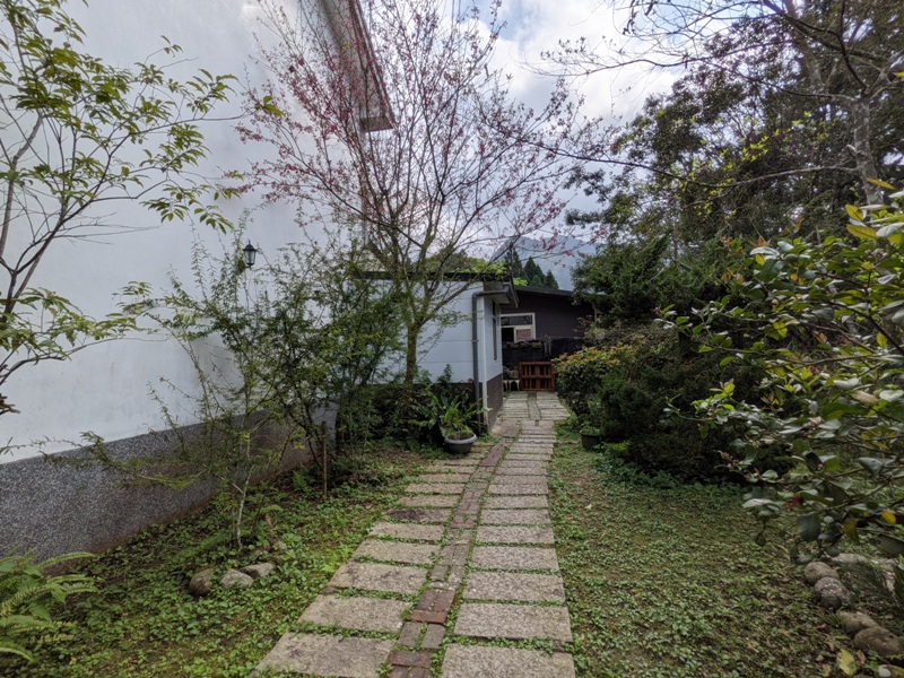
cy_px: 339
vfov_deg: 78.1
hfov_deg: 94.5
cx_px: 452
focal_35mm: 16
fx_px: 418
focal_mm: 2.22
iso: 38
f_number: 2.2
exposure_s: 1/2132
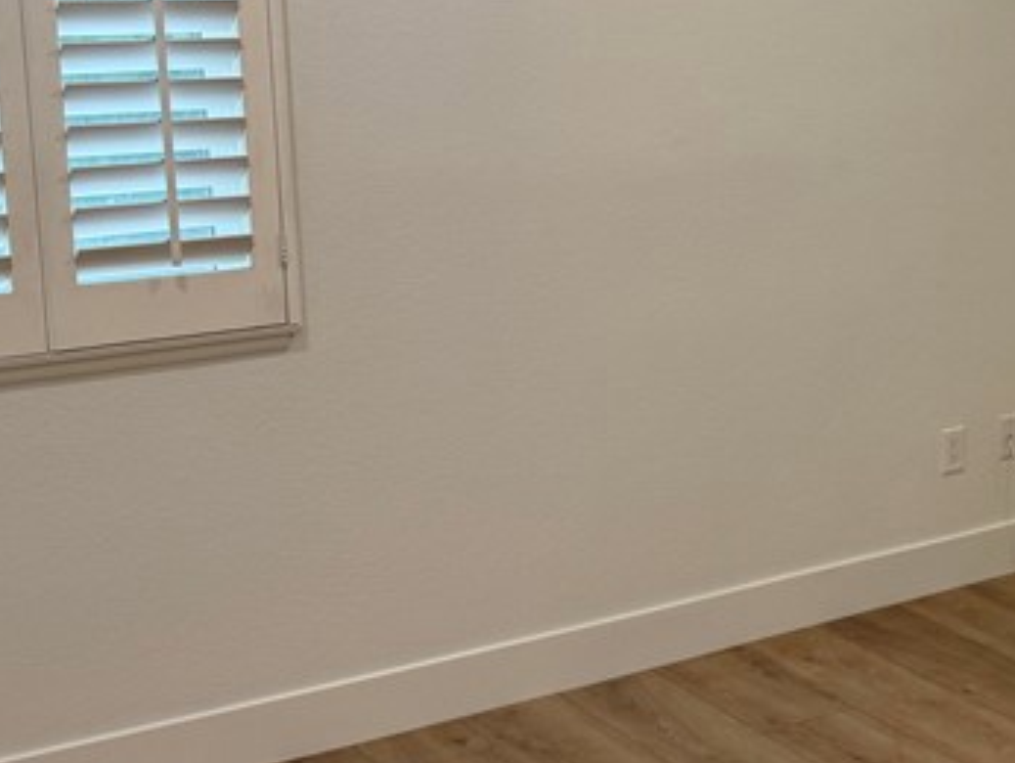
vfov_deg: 20.7
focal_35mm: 71
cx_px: 1170
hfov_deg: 25.1
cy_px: 293
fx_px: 2083
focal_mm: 6.76
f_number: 1.78
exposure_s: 1/120
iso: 100
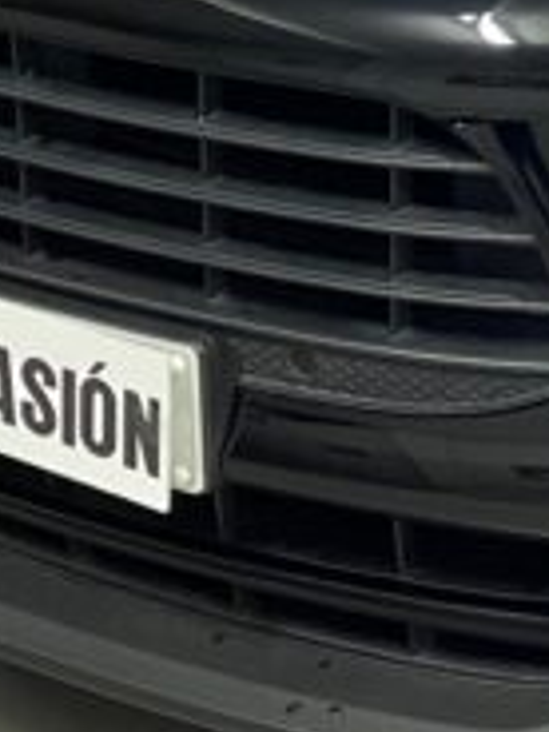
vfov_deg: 16.6
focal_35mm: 113
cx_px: 732
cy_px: -163
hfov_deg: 12.7
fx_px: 2390
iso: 500
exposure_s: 1/33
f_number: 1.6
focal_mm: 4.2
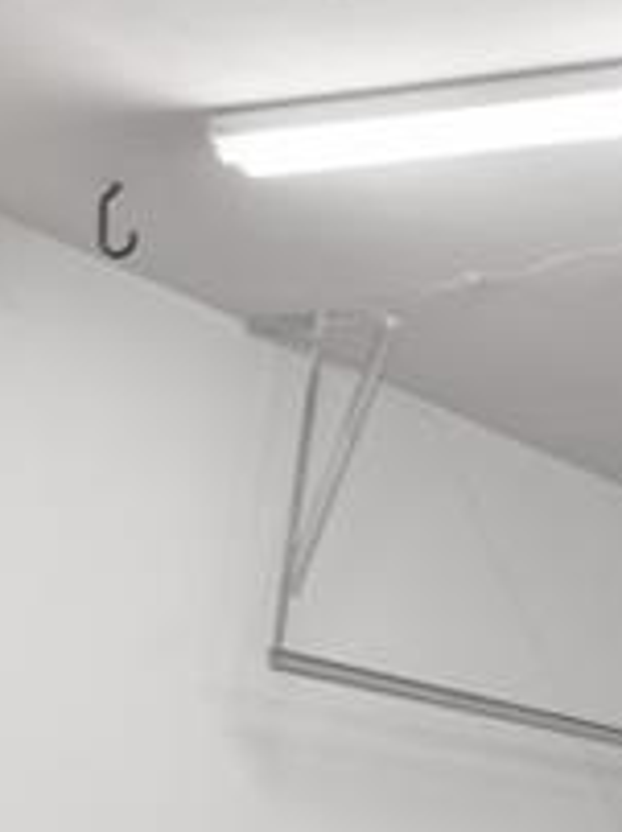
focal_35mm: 78
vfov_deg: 22.1
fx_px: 1873
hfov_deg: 14.8
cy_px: 1120
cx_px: 1310
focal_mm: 16
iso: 800
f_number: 9
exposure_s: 1/1.67
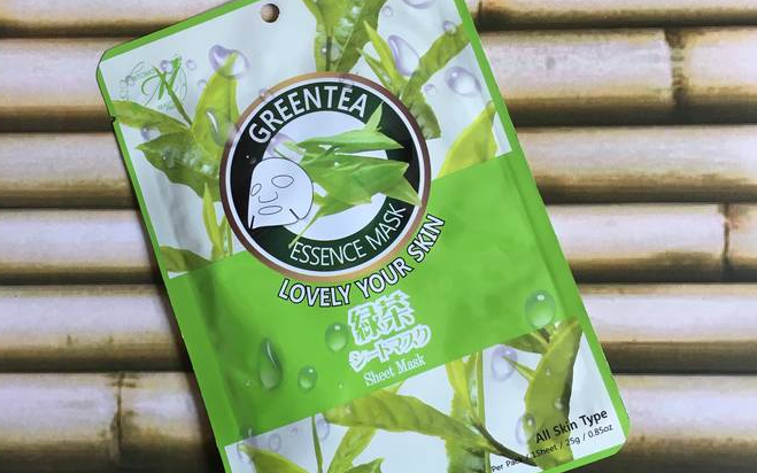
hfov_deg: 47.2
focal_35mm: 42
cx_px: 373
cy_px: 107
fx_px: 867
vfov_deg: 29.9
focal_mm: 4.15
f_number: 2.2
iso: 64
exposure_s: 1/33
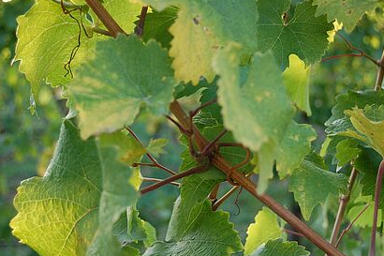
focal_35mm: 60
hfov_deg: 33.4
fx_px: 640
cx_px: 194
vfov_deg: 22.6
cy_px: 131
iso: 800
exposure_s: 1/200
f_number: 4.8
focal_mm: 38
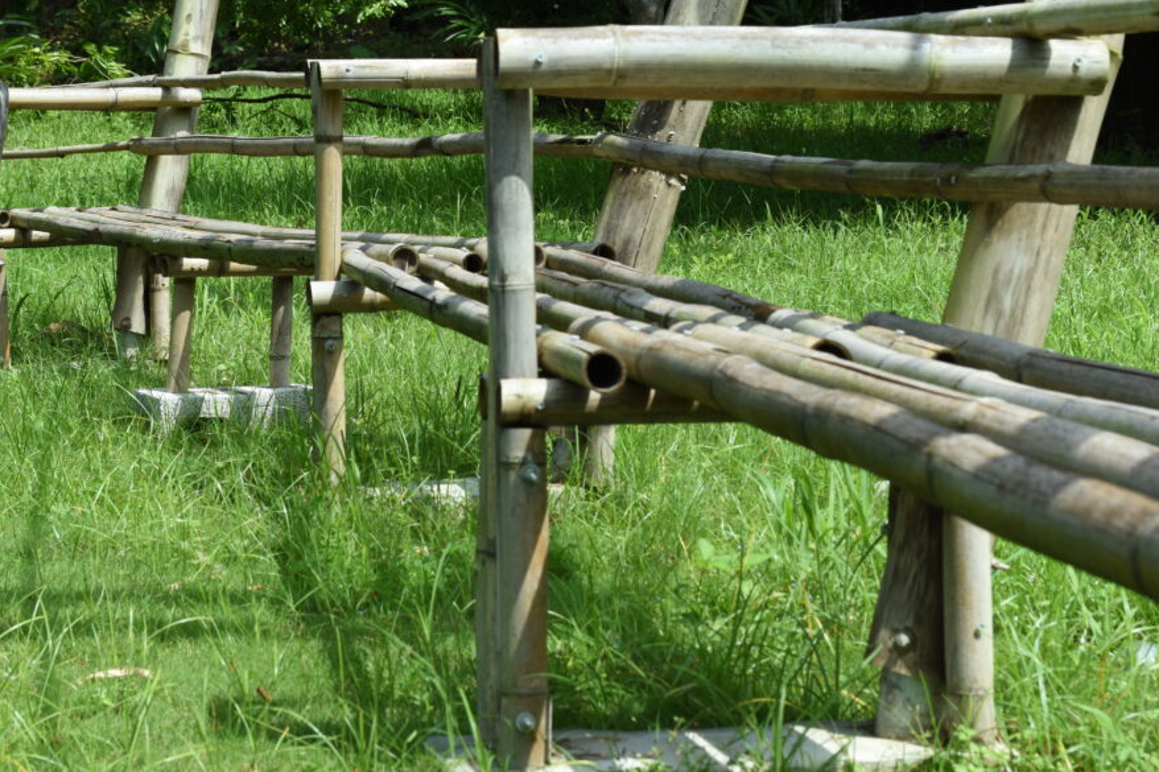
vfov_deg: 16.3
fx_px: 2704
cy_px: 357
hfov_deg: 24.2
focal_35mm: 84
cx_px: 546
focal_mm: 48
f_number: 9.5
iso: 320
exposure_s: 1/350
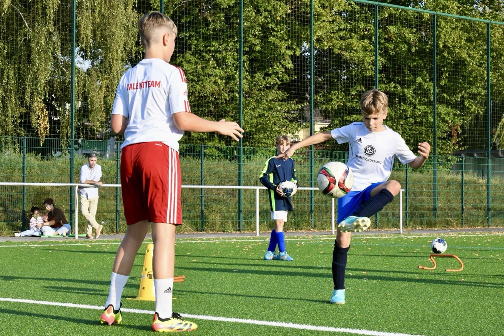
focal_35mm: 80
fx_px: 1120
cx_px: 252
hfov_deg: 25.4
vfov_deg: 17.1
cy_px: 168
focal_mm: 80
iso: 5000
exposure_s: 1/1000
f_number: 20
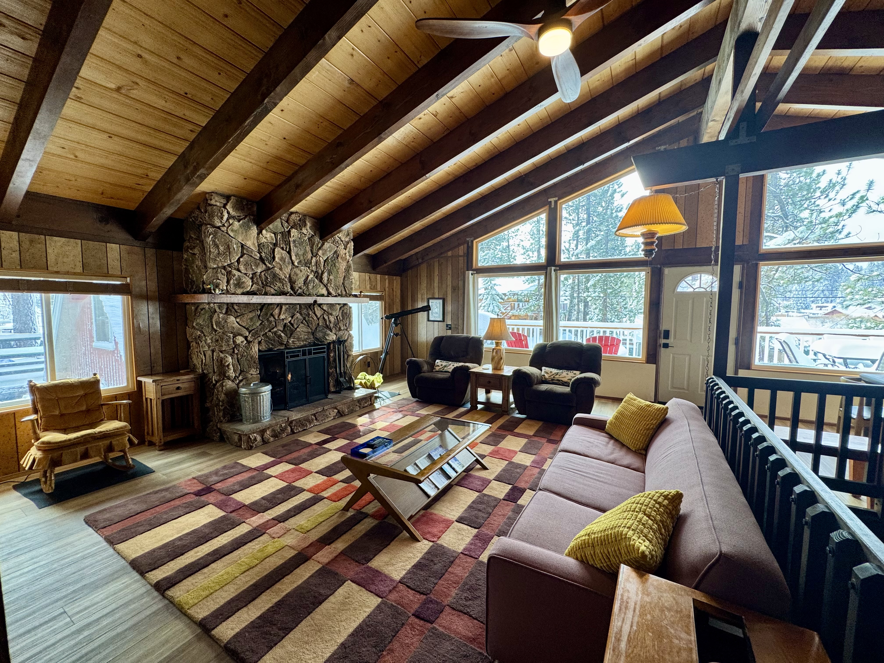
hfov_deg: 102.1
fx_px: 358
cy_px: 332
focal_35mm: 14
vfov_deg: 85.7
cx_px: 442
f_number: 2.2
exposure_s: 1/120
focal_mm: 2.22
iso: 100
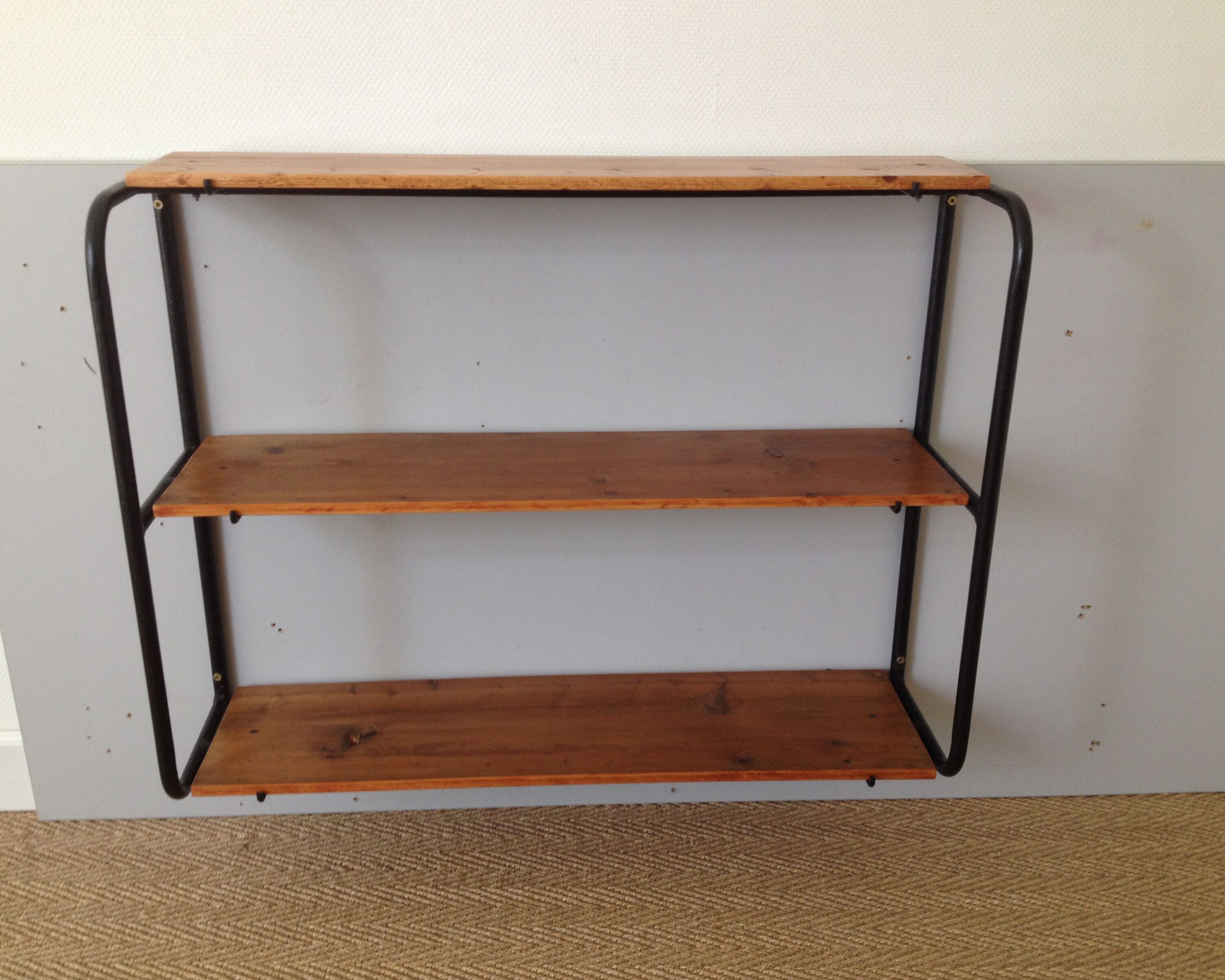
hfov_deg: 49.1
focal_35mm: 37
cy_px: 493
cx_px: 612
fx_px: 1341
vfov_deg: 40.1
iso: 80
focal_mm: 4.28
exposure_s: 1/20
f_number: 2.4
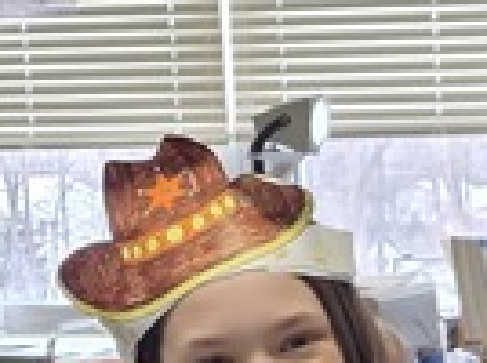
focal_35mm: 176
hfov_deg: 10.9
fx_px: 2472
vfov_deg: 8.3
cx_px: 672
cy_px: 512
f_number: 1.7
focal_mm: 6.25
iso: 64
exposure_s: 1/120
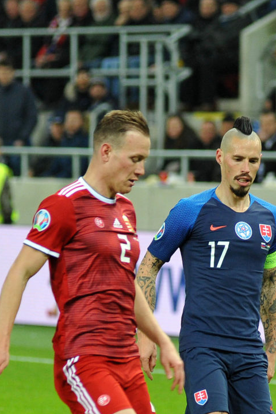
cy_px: 326
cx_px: 186
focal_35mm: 248
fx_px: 2852
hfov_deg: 5.5
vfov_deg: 8.3
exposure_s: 1/800
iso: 1600
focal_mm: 155
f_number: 3.2
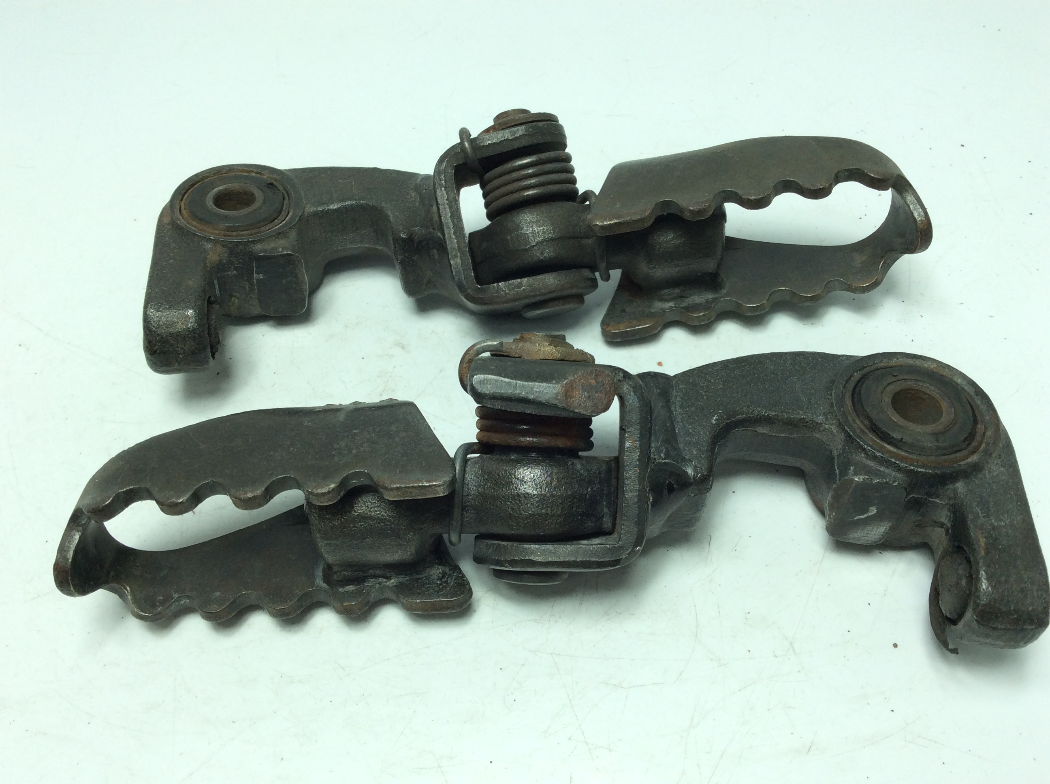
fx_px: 969
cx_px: 525
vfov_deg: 44.1
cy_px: 392
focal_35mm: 32
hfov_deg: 56.9
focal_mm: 3.3
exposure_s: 1/316
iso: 32
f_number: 2.4
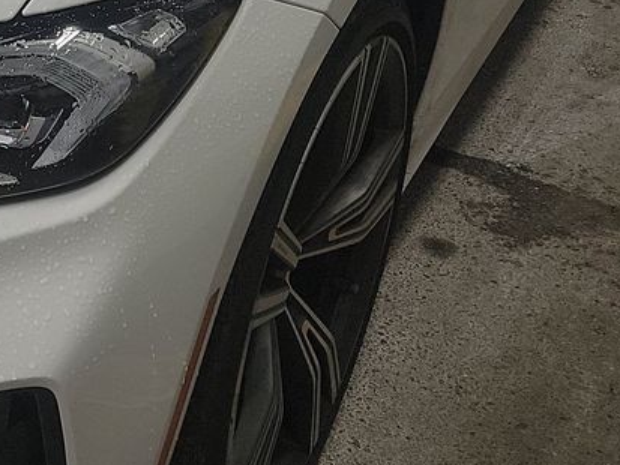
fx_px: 1666
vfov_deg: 15.5
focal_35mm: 93
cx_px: -236
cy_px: -54
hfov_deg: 19.1
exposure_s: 1/59
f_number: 1.8
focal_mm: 6.7
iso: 77
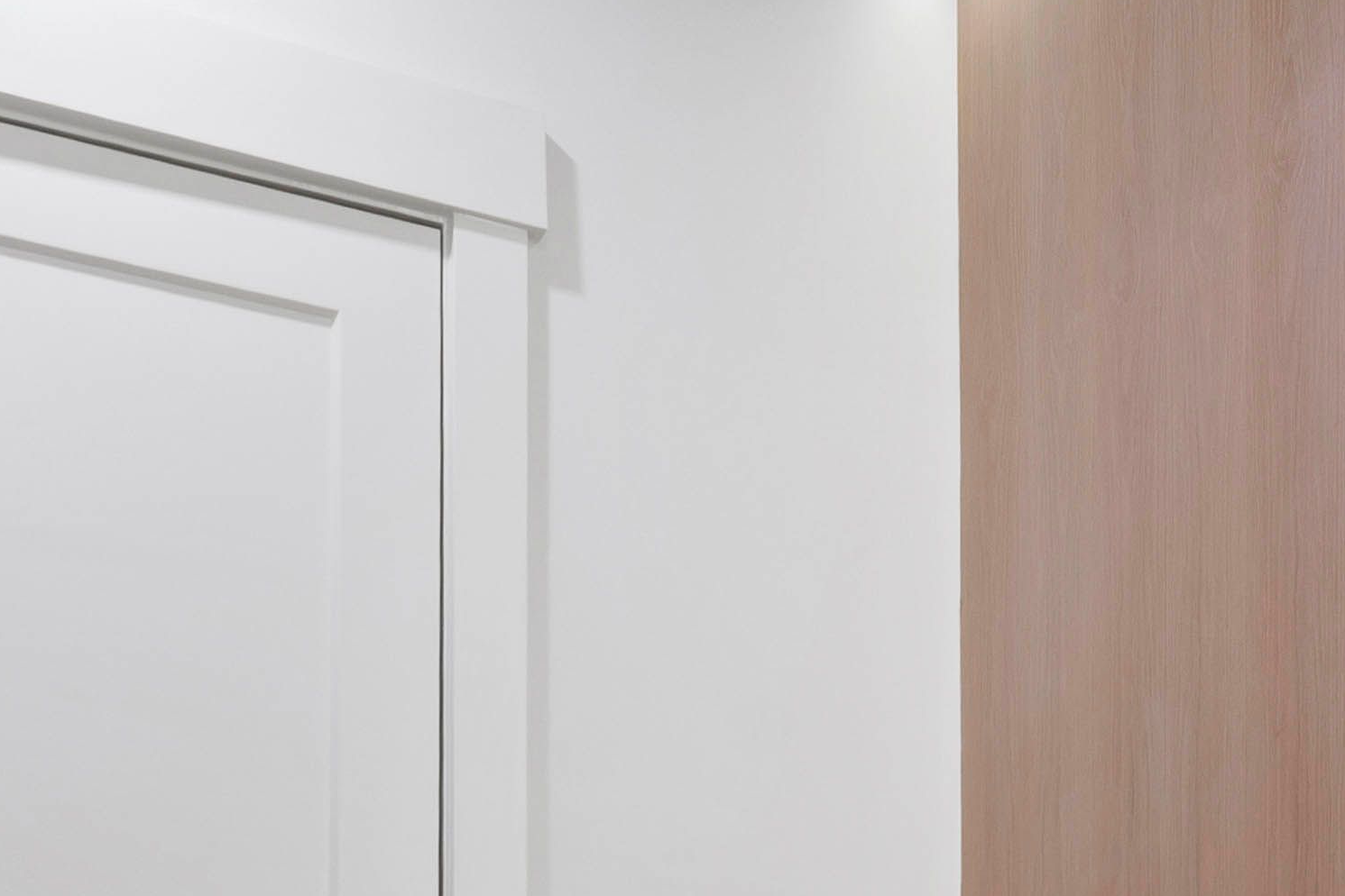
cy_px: 1403
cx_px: 929
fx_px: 2092
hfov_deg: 35.2
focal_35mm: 56
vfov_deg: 20.2
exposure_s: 1/1.67
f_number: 8
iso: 100
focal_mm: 10
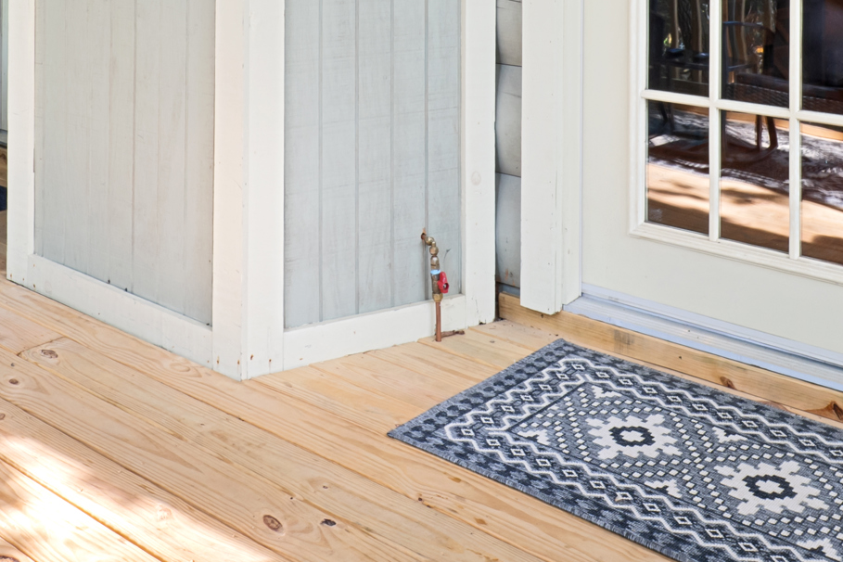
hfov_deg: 43.0
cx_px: 321
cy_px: -108
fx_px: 1062
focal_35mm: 45
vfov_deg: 26.4
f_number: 8
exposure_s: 1/4
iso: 200
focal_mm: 11
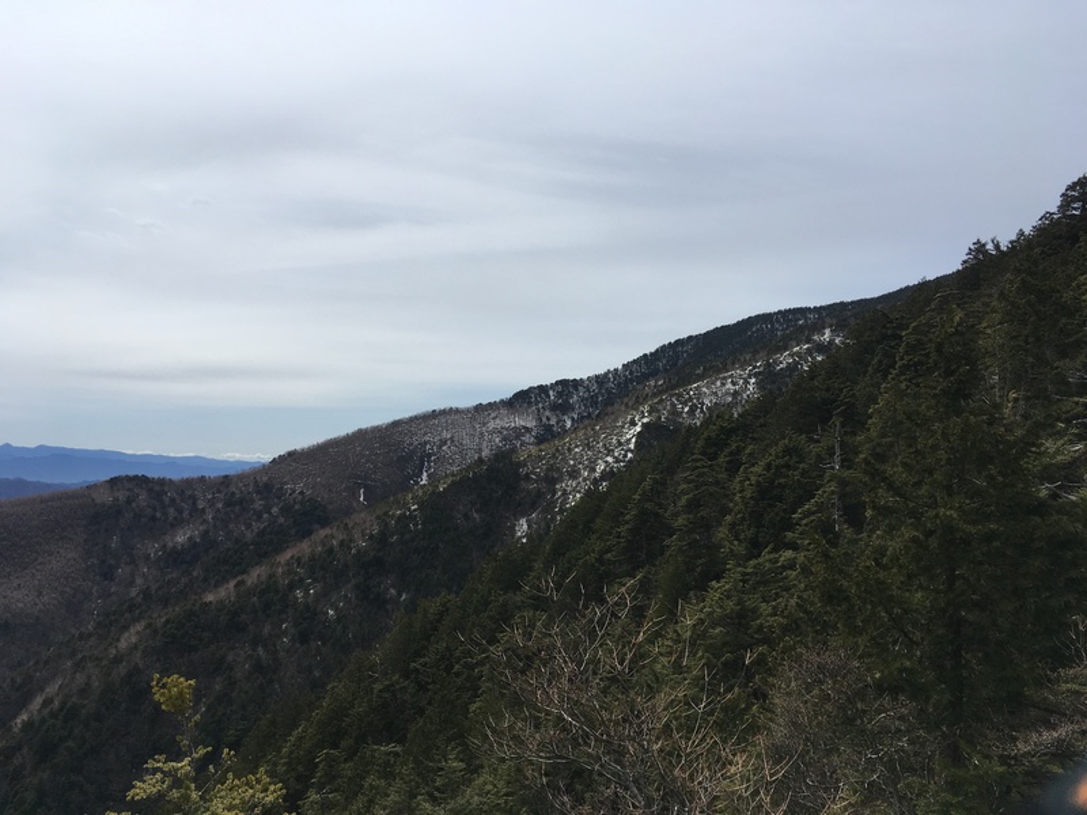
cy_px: 408
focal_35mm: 29
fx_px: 911
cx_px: 544
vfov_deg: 48.2
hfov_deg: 61.7
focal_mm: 4.15
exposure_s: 1/2849
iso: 25
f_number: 2.2
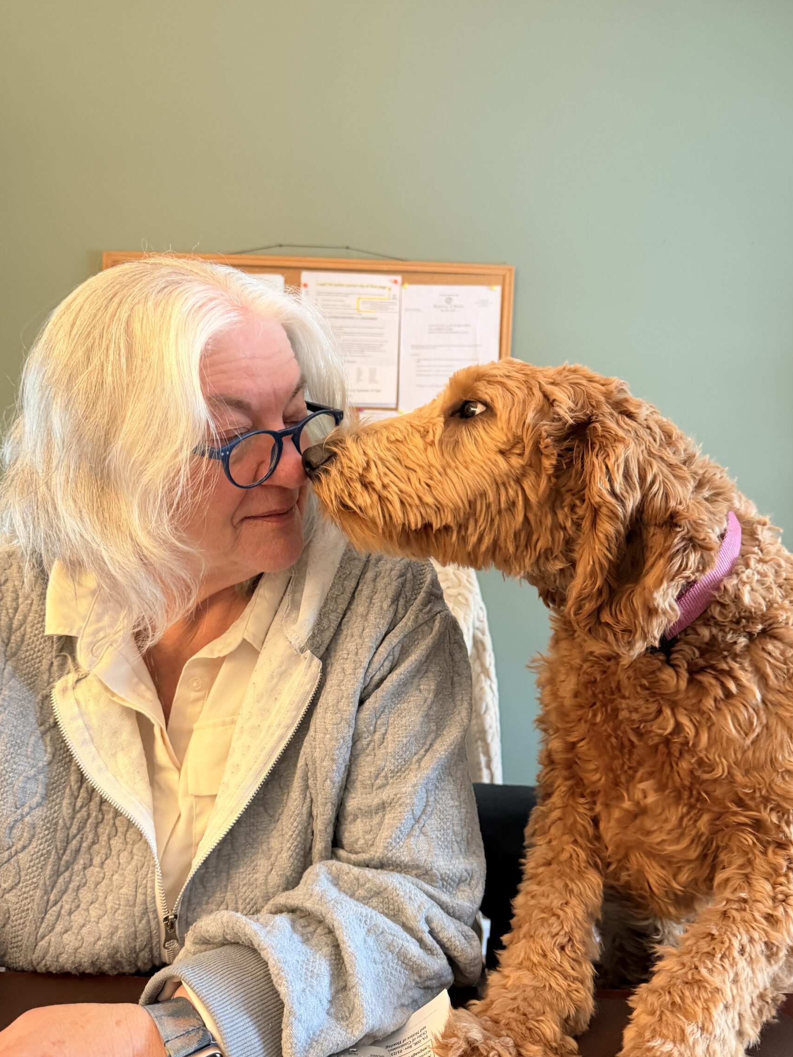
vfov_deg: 65.3
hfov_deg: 51.4
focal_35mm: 27
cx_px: 390
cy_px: 554
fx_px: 825
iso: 500
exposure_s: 1/60
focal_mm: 6.76
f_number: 1.78
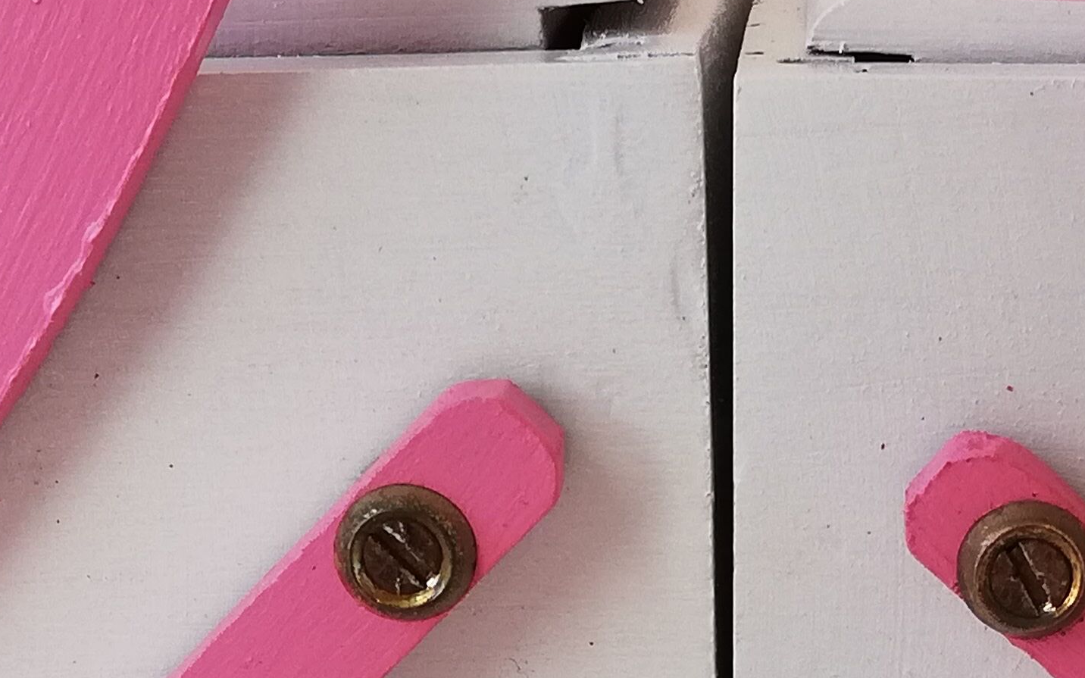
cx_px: 730
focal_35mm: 116
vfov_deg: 11.2
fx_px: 3430
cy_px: 655
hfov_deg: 17.9
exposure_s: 1/100
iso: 80
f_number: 2.2
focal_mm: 3.81
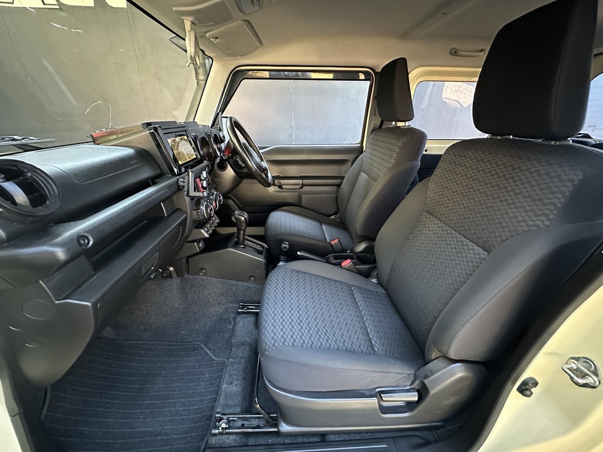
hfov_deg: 102.1
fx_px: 244
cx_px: 302
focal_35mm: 14
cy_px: 226
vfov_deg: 85.7
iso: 1600
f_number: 2.2
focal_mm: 2.22
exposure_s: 1/37
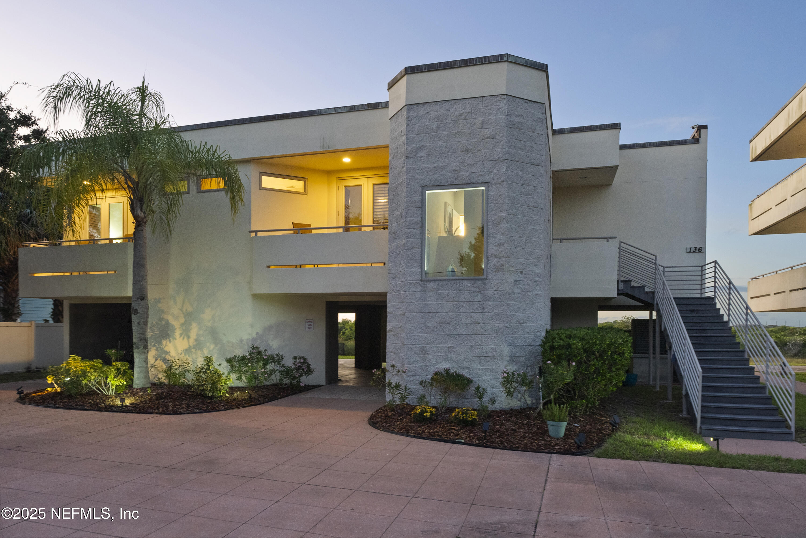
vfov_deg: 53.2
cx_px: 403
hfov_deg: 73.7
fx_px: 538
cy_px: 269
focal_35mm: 24
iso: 1000
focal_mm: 24
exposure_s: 1/20
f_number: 5.6
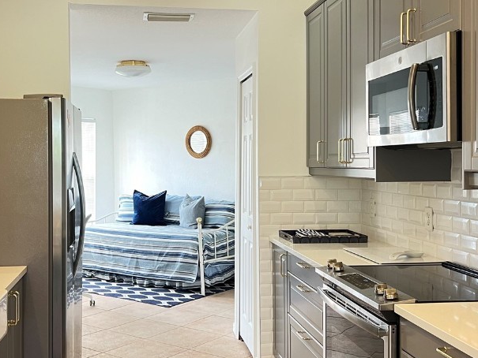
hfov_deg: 42.7
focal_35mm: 44
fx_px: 608
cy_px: 164
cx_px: 193
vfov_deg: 32.9
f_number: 1.5
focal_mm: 5.7
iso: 160
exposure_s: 1/60
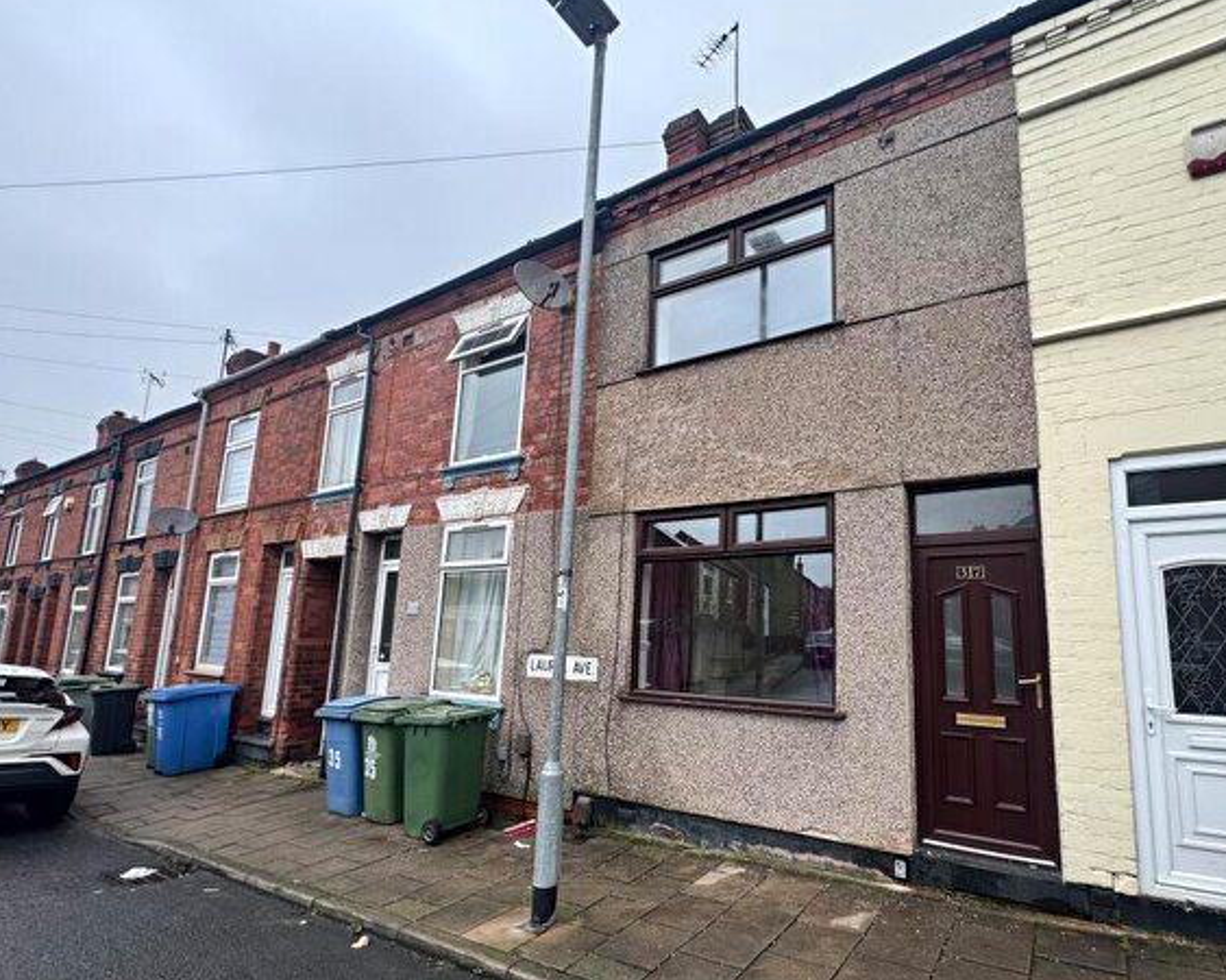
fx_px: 617
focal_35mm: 17
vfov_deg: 76.7
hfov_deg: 88.7
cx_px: 725
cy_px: 546
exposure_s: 1/187
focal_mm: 2.22
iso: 40
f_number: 2.2
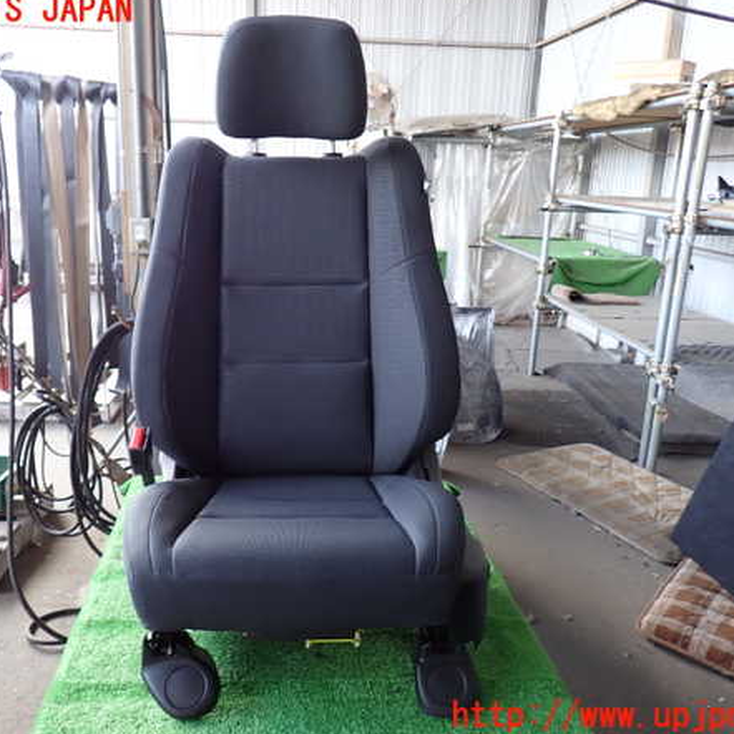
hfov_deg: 53.9
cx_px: 329
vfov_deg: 54.0
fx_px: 720
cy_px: 364
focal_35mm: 30
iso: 125
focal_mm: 4.5
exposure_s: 1/60
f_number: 2
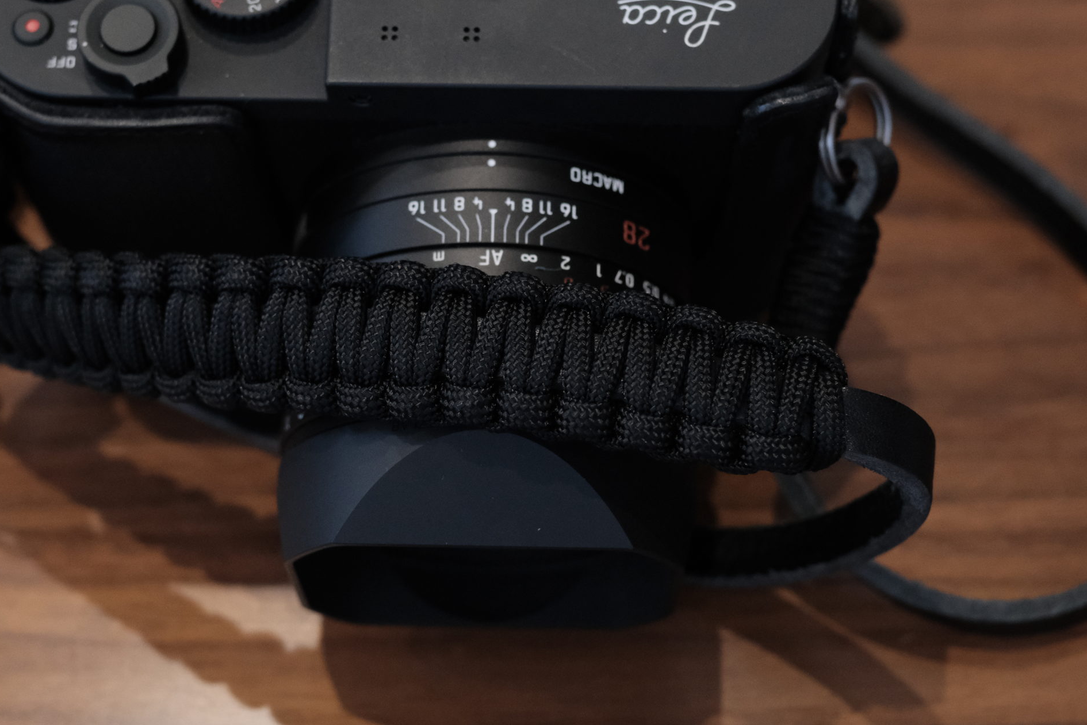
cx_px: 499
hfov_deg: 30.9
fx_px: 1963
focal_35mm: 65
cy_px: 333
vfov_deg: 20.9
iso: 3200
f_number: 4
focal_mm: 32
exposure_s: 1/125
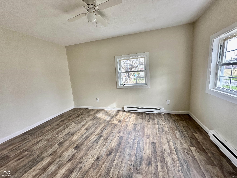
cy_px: 89
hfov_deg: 102.1
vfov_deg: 85.7
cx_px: 118
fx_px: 96
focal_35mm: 14
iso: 100
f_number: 2.2
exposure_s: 1/99
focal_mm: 2.22
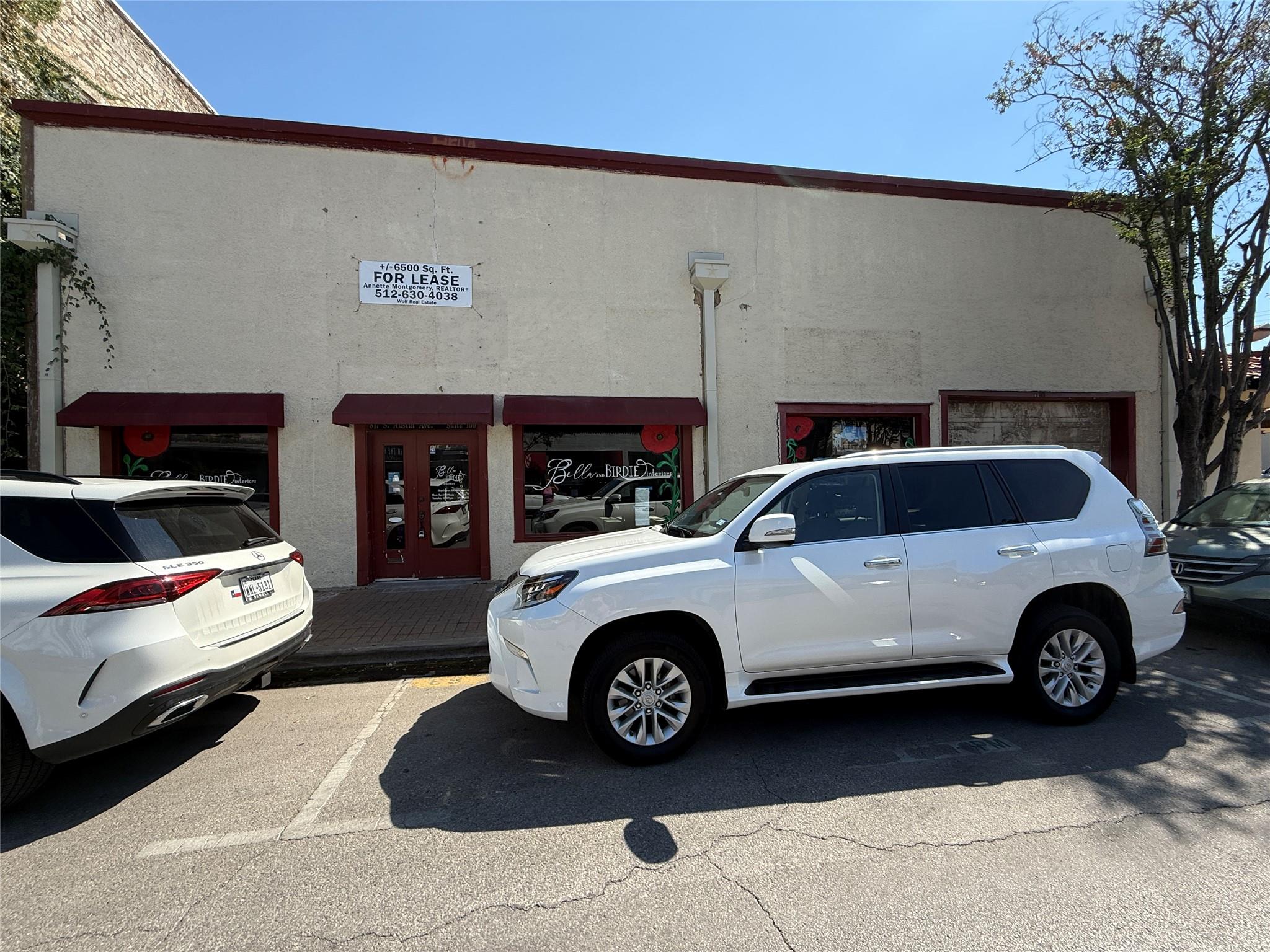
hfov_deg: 102.1
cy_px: 476
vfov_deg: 85.7
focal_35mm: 14
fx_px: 514
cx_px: 635
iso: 50
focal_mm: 2.22
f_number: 2.2
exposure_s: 1/1464
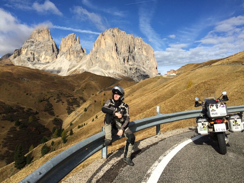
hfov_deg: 61.7
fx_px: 204
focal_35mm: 29
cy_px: 92
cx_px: 122
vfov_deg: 48.2
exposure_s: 1/3165
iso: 32
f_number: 2.2
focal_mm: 4.15
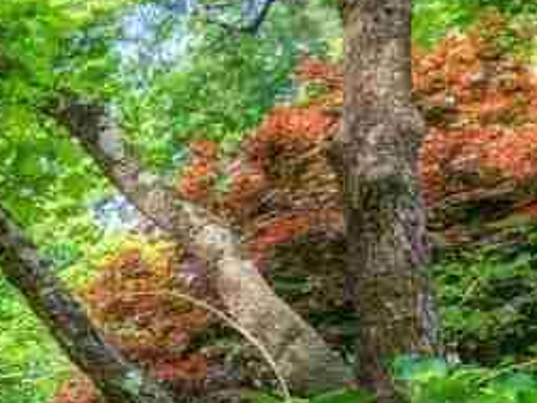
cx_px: -748
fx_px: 1210
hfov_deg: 15.0
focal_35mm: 78
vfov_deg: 16.8
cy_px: 641
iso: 200
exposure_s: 1/13
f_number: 11
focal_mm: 16
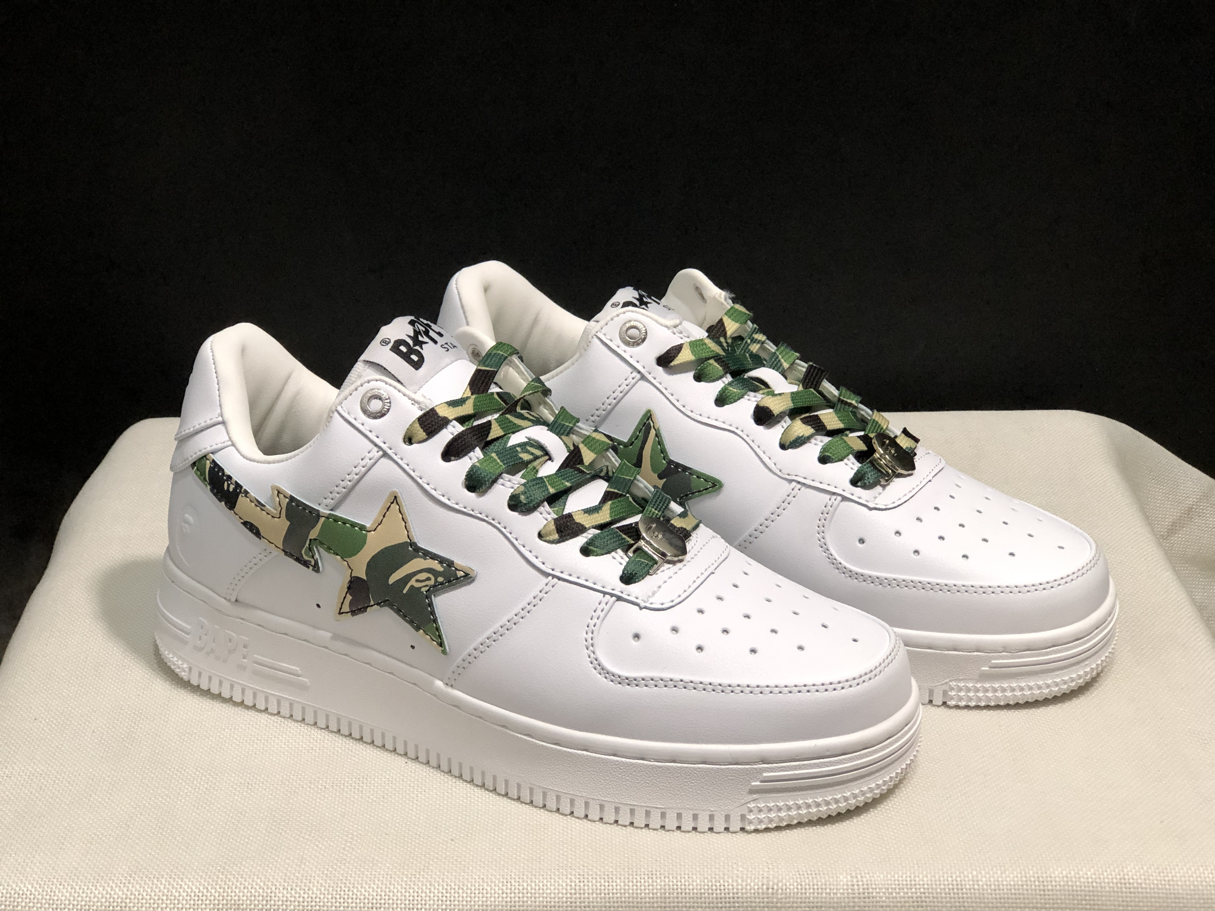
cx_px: 608
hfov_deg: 33.8
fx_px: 2001
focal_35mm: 57
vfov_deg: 25.7
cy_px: 456
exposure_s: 1/30
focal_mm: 6.6
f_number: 2.8
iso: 64
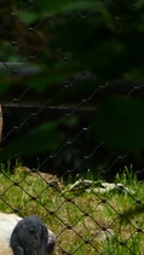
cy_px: 289
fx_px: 11009
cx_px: -138
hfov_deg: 0.7
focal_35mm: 1625
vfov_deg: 1.3
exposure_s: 1/125
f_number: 4
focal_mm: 88.8
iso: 100
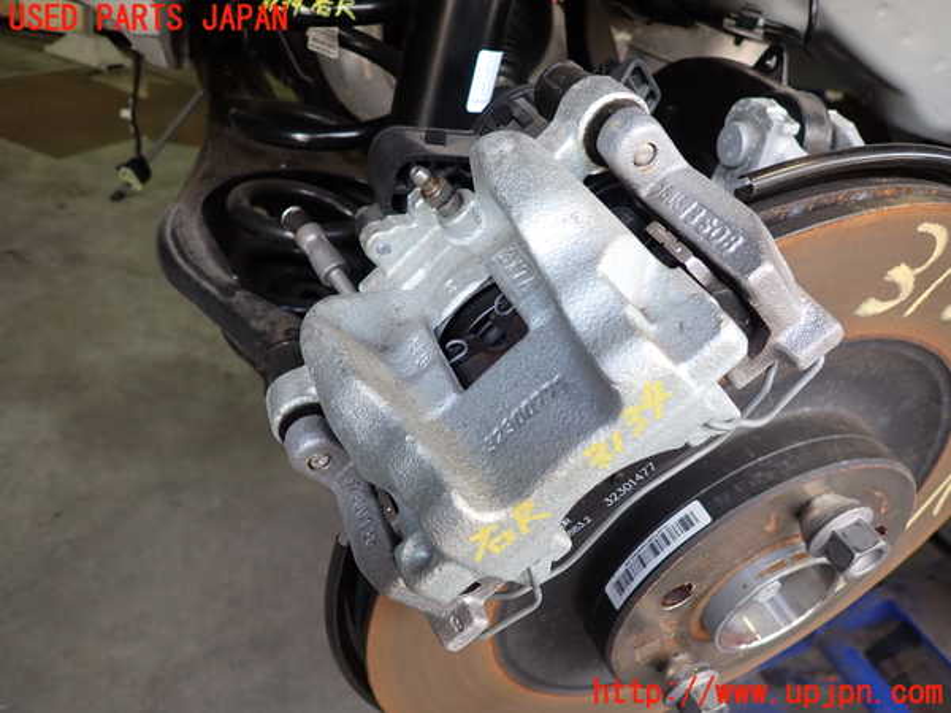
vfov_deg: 54.9
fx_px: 687
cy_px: 356
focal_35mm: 25
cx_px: 476
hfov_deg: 69.4
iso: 200
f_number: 2
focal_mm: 4.5
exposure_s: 1/100
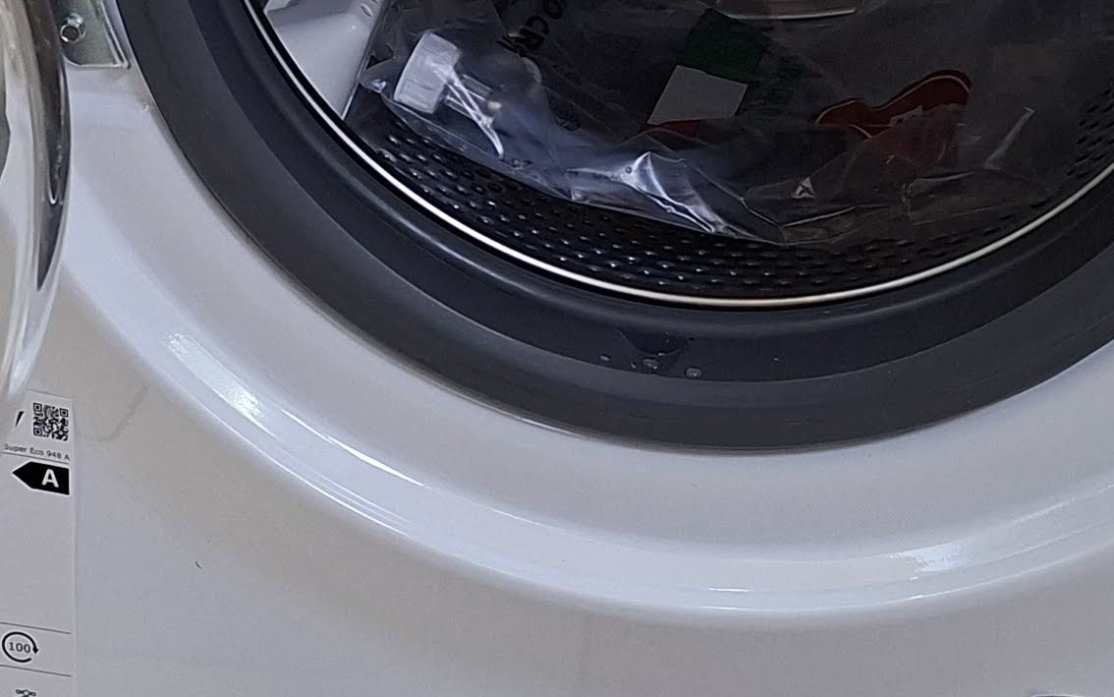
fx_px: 2611
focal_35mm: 86
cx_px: 369
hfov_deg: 24.0
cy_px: -137
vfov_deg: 14.7
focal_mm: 5.54
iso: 250
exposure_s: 1/50
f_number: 1.8
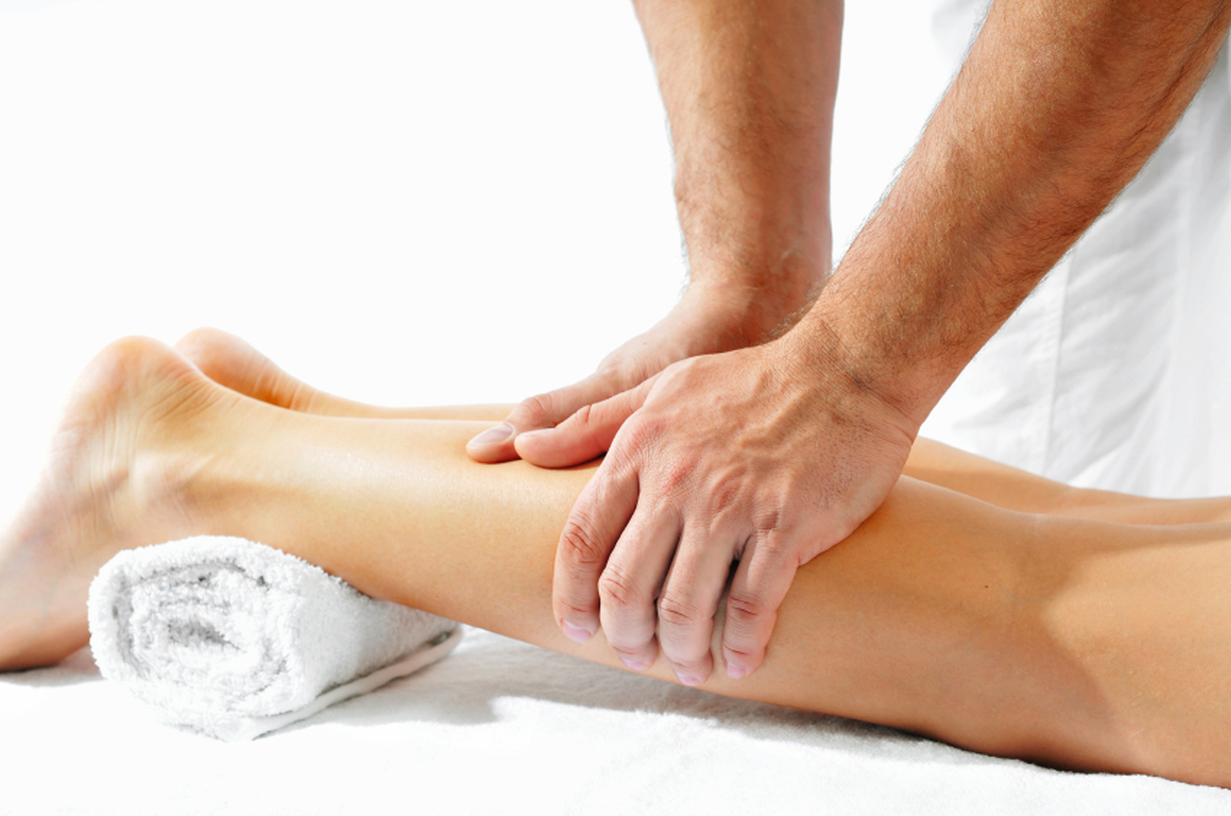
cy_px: 408
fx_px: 2560
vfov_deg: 18.1
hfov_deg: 27.0
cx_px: 616
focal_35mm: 75
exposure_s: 1/160
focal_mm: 50
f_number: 5.6
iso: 200
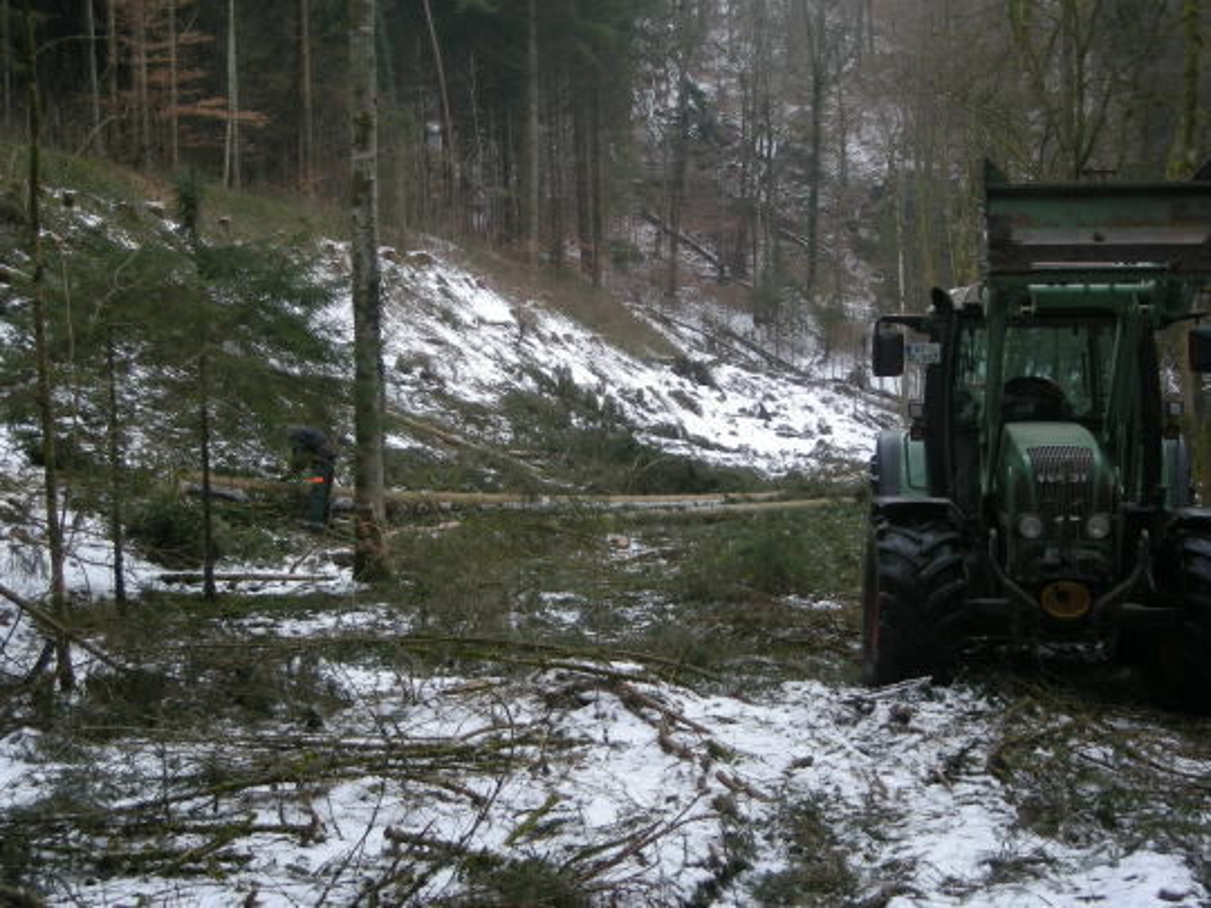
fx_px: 1889
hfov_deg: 35.5
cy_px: 454
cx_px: 606
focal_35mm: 54
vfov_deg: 27.0
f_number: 3.3
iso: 50
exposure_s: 1/53.8
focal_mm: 8.8
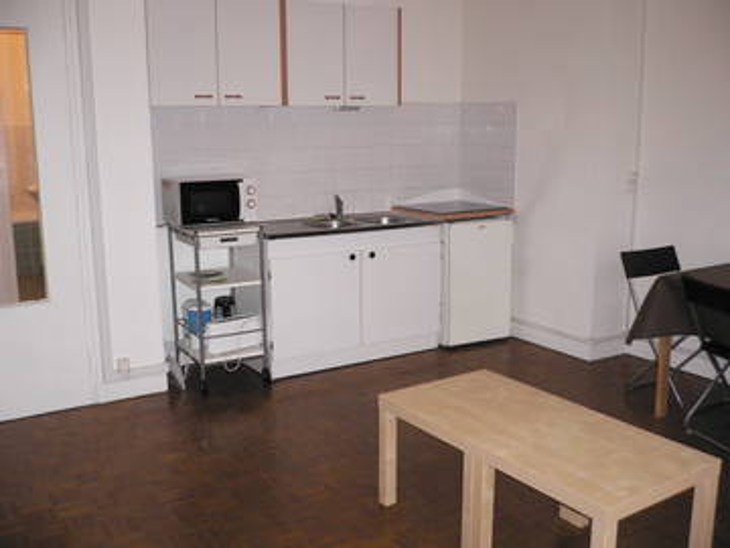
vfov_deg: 40.7
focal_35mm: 35
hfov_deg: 52.6
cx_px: 365
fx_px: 738
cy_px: 274
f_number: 2.8
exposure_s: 1/60
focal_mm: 5.8
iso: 400
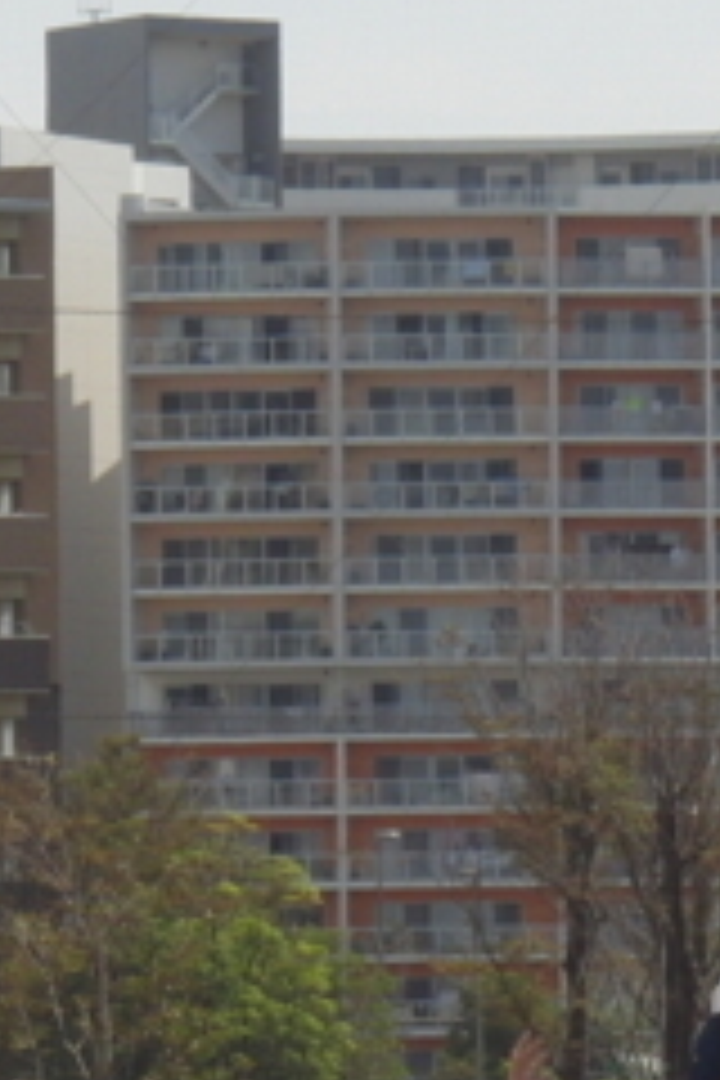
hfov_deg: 3.7
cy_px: 670
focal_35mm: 375
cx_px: 1076
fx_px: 11249
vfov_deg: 5.5
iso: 100
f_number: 5
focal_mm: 18.8
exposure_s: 1/640
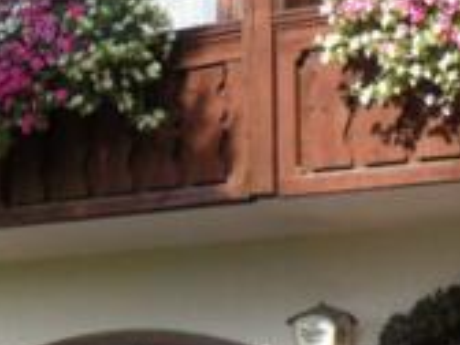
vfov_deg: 12.1
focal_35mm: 122
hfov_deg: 15.7
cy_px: 260
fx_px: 1621
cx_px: -51
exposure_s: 1/500
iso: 80
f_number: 3
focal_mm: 6.3
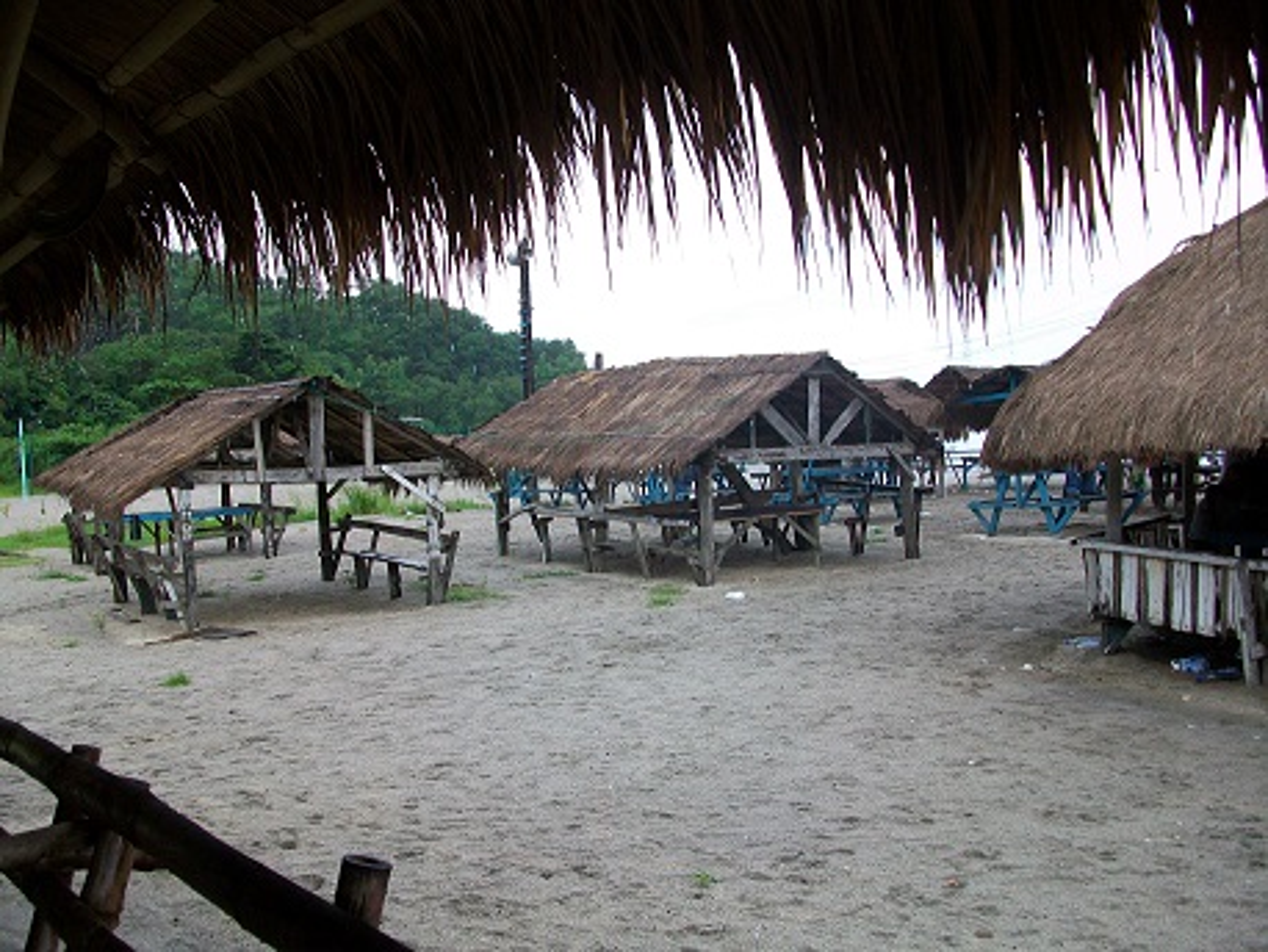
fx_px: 1173
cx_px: 634
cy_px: 476
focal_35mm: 32
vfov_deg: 44.2
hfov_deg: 56.8
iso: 64
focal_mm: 5.7
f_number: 2.8
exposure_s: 1/160
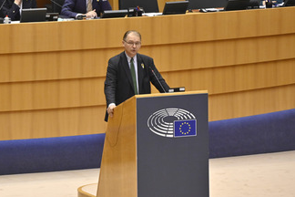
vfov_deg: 5.1
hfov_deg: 7.6
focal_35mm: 271
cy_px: 62
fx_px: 2221
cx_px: 119
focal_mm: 195
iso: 3200
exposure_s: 1/400
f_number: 6
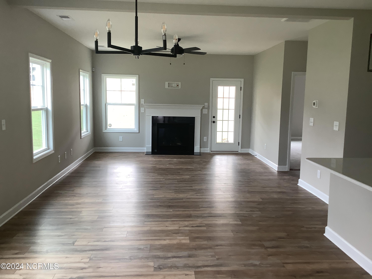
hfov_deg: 58.4
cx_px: 186
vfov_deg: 45.4
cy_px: 140
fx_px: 333
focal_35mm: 31
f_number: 2.4
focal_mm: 3.3
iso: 80
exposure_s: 1/60
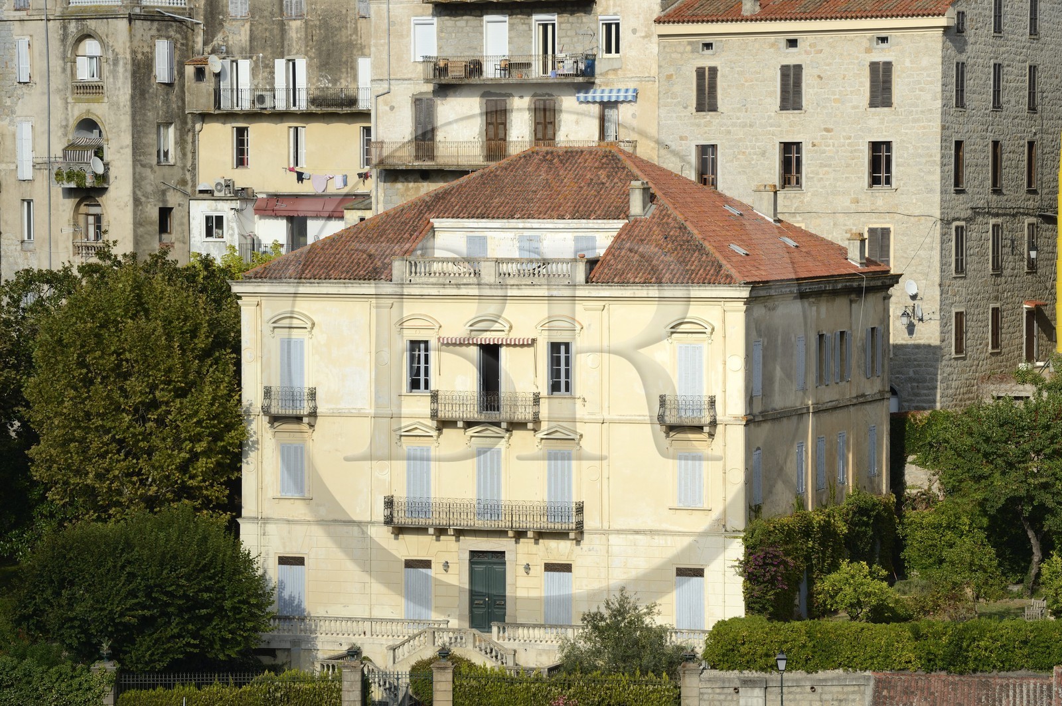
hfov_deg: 14.2
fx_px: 4274
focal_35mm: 145
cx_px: 531
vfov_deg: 9.4
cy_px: 353
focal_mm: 145
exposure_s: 1/250
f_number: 14
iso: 200
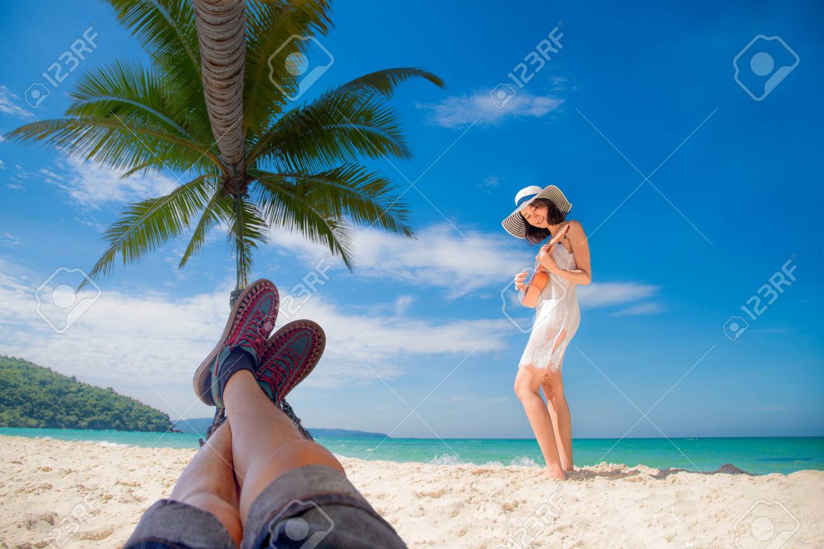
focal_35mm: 24
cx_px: 412
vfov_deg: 53.1
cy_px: 274
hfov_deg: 73.7
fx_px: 549
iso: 100
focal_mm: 24
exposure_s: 1/320
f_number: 5.6
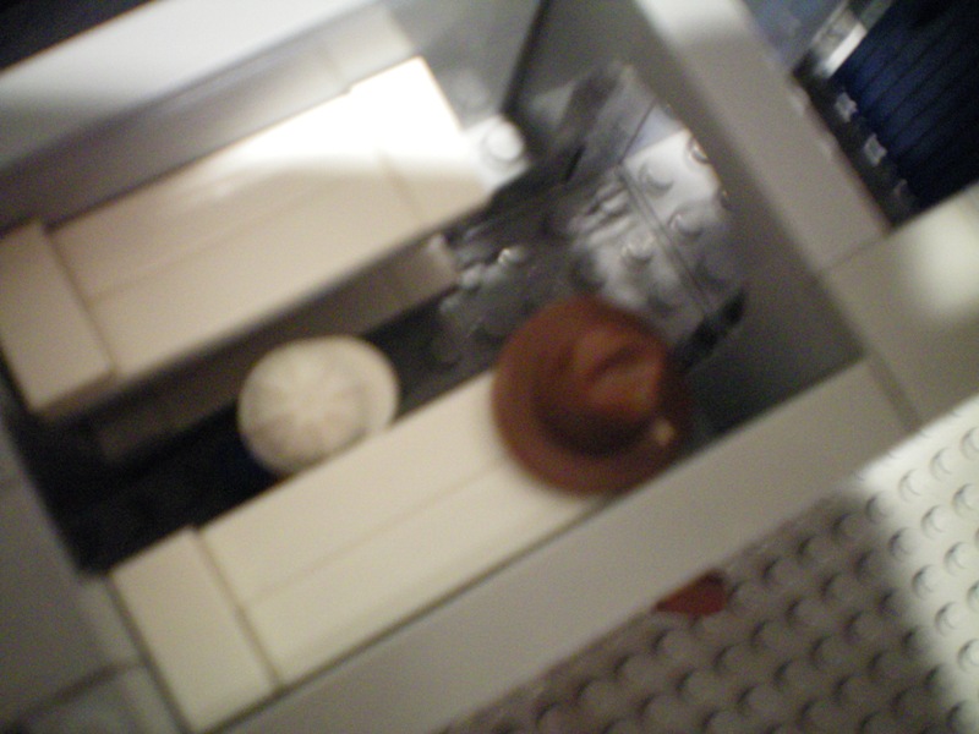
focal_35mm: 38
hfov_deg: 49.0
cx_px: 490
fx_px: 1075
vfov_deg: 37.7
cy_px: 367
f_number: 3.1
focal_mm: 6.3
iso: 400
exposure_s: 1/6
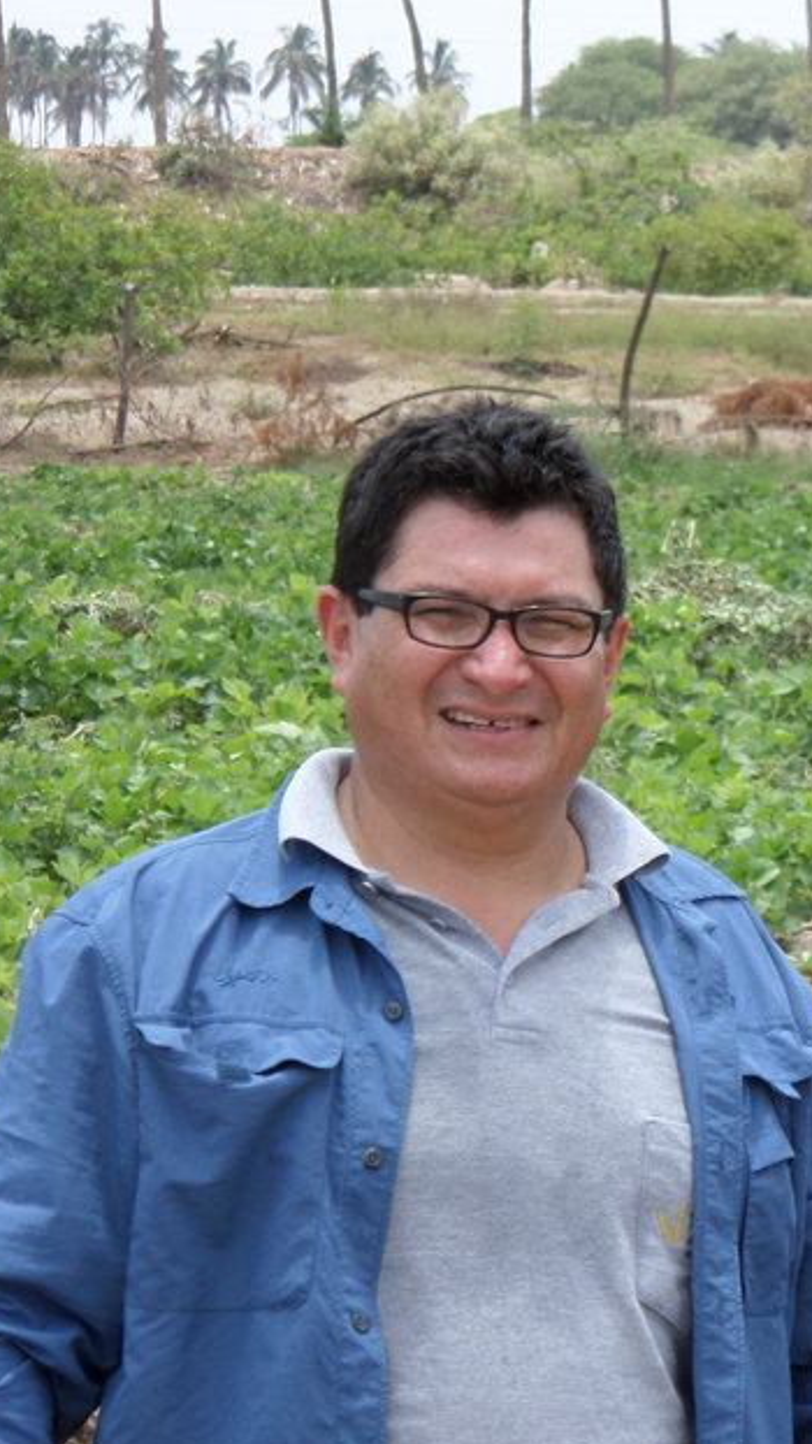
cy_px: 845
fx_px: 12896
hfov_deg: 3.6
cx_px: 937
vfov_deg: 6.4
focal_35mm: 337
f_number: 6.3
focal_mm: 33.8
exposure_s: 1/180
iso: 80
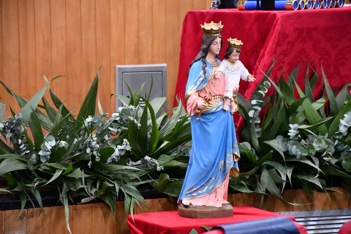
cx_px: 176
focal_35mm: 174
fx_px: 1696
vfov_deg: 7.9
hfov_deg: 11.8
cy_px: 117
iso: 12800
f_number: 5.6
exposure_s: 1/125
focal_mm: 116
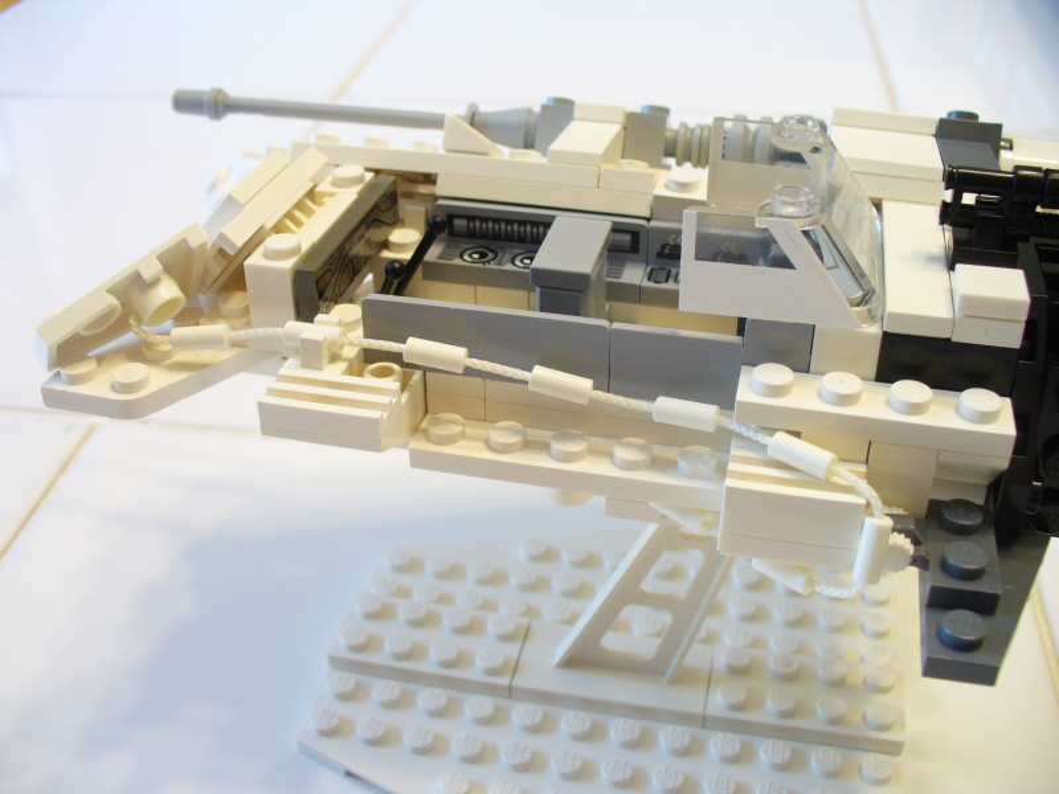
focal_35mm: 37
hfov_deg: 50.1
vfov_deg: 38.7
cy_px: 397
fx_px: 1132
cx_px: 530
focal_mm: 6.1
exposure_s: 1/20
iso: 100
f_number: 2.8
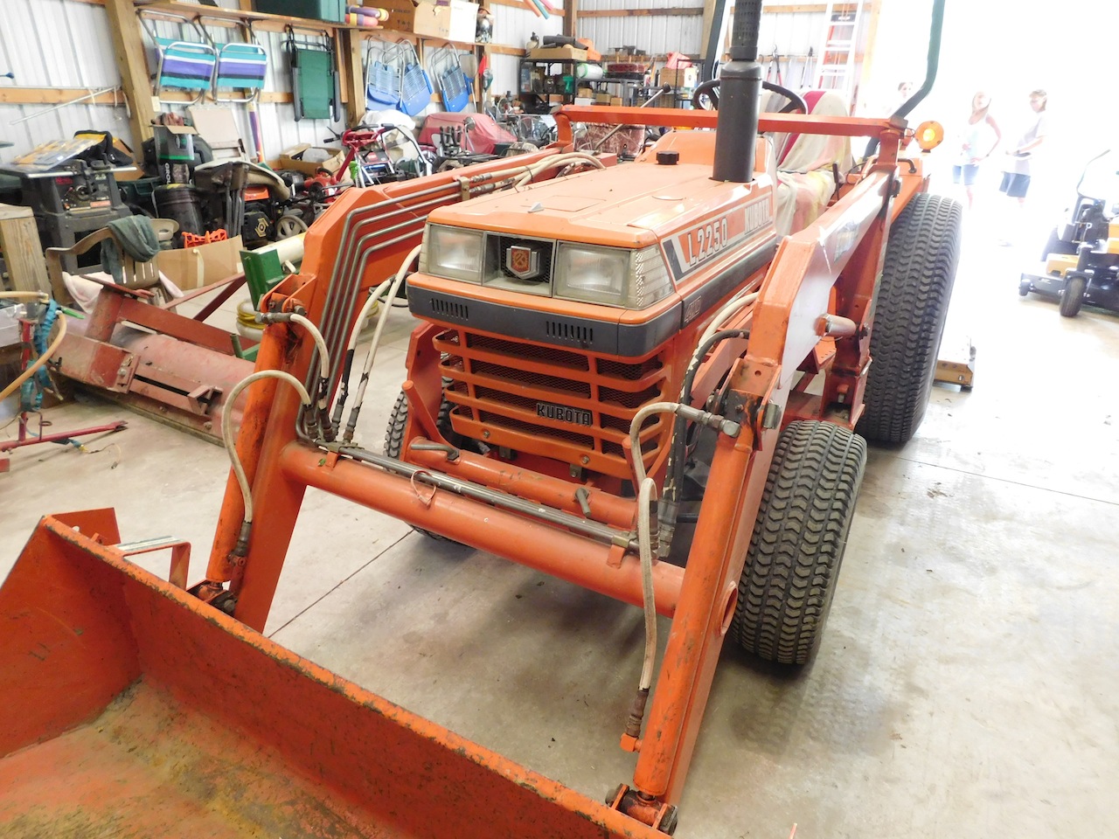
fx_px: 744
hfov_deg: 73.9
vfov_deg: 58.9
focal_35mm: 23
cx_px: 560
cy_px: 420
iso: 400
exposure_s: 1/13
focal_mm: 4
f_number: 3
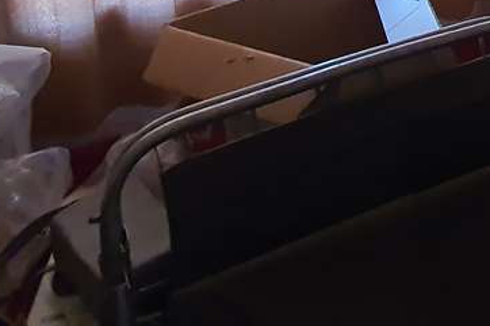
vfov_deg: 18.8
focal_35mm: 56
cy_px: -255
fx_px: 762
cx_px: 567
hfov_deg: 30.9
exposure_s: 1/50
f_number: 2.2
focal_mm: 1.8
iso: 200
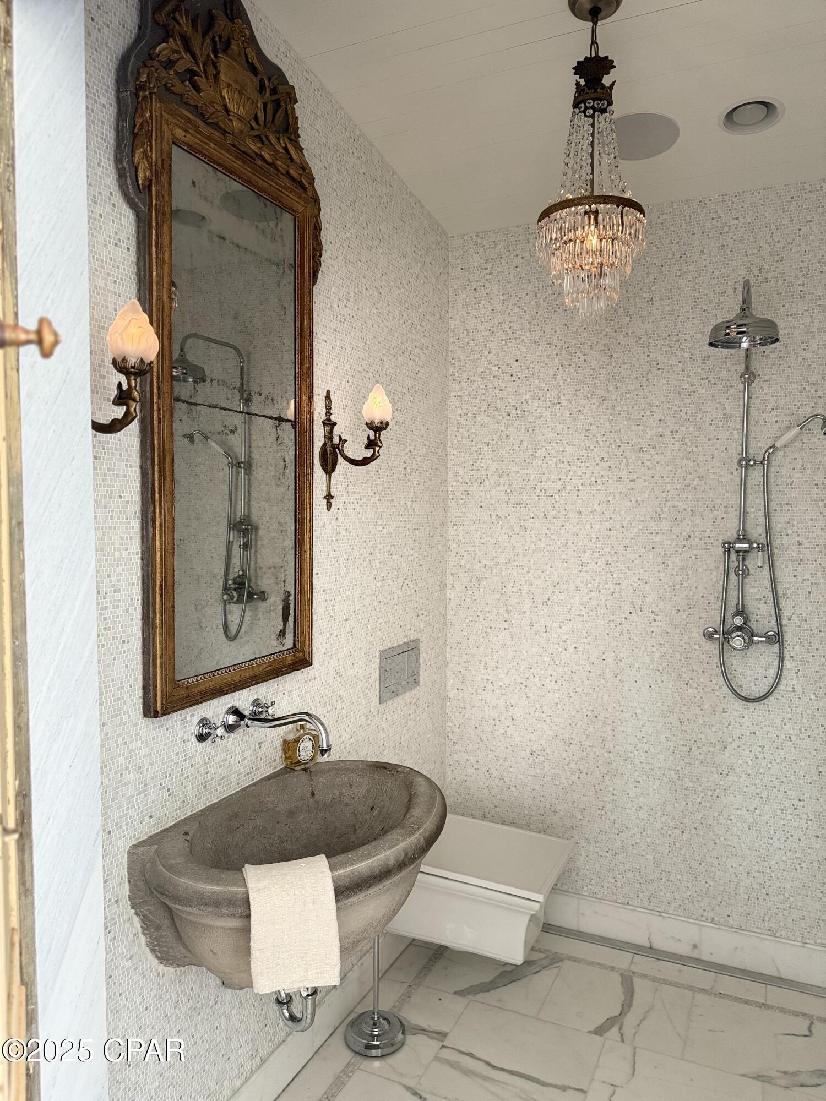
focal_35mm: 24
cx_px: 413
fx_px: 764
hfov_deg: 56.8
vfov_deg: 71.6
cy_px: 550
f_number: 1.78
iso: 320
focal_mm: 6.76
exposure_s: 1/60
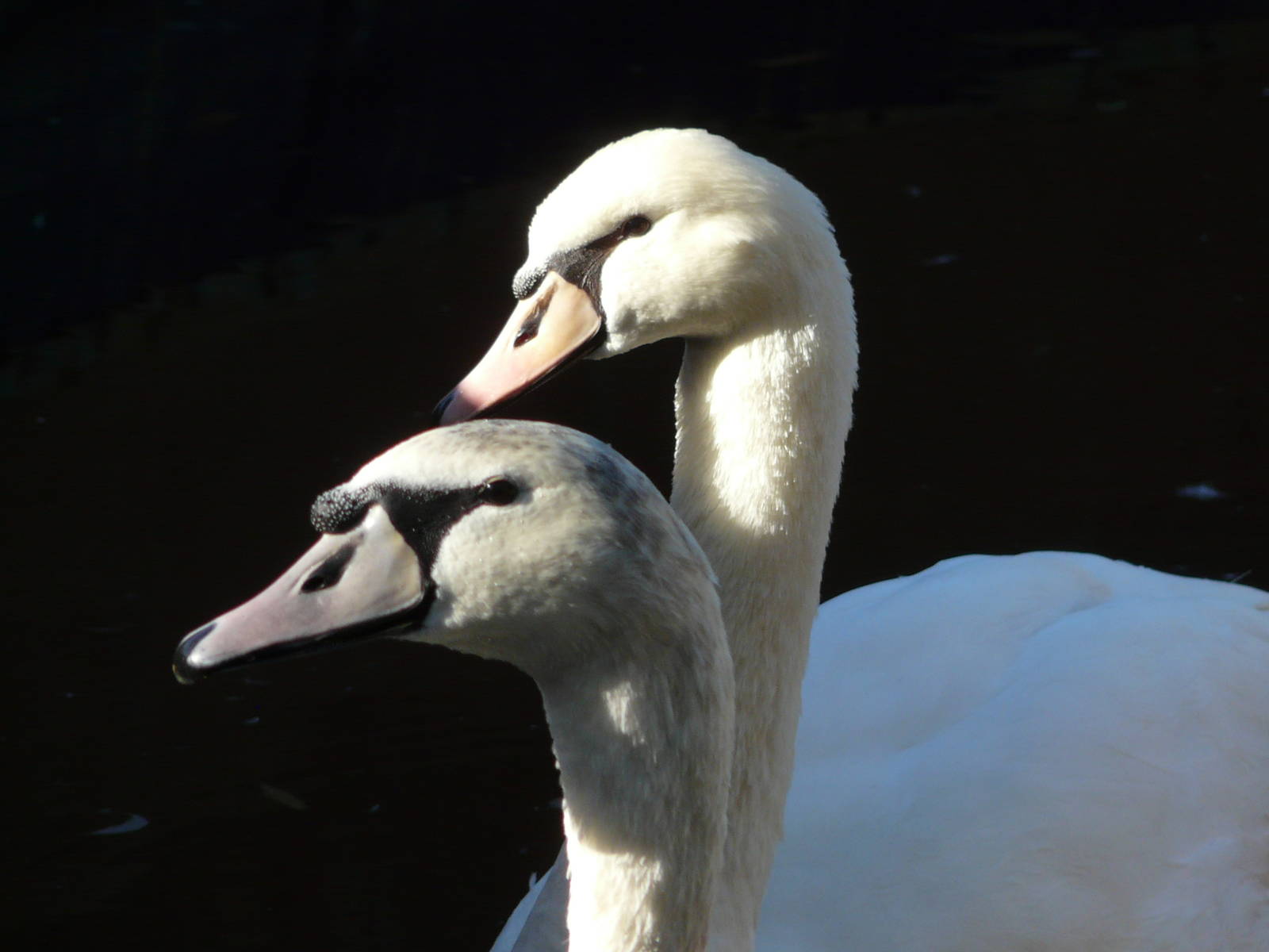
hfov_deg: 4.2
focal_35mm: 477
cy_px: 476
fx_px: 17487
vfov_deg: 3.1
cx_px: 634
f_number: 4
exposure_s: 1/400
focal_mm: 61.4
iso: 100
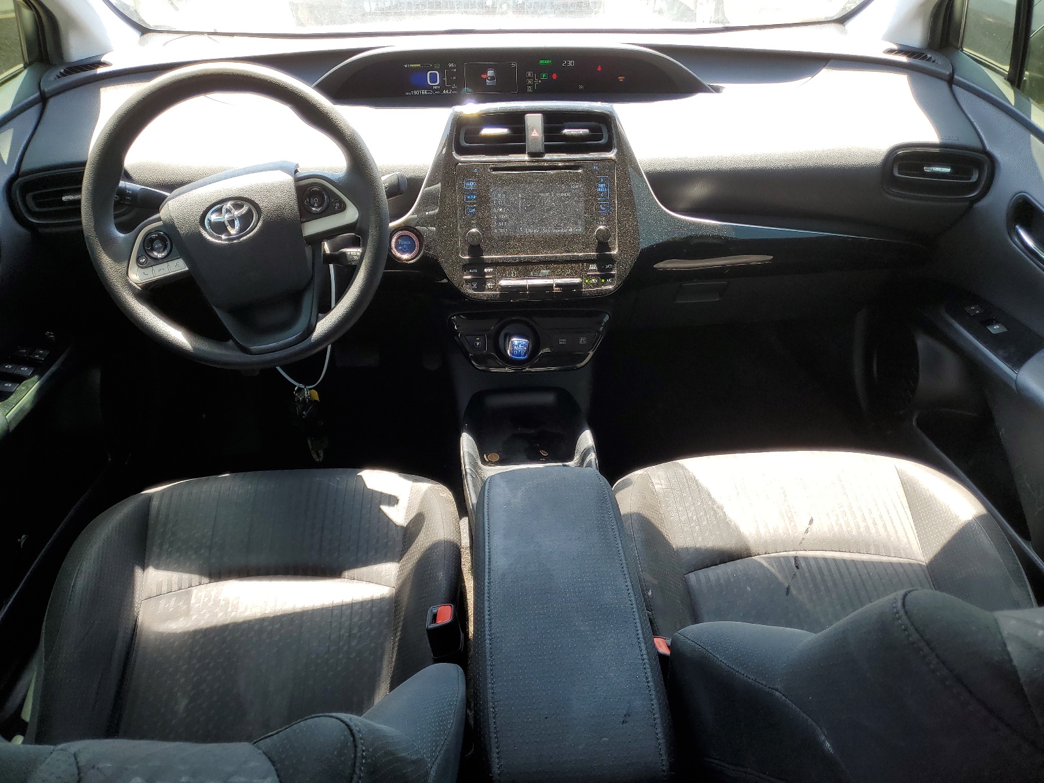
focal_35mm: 26
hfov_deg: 67.3
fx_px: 784
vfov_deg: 53.1
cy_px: 392
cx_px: 522
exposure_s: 1/217
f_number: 1.5
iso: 50
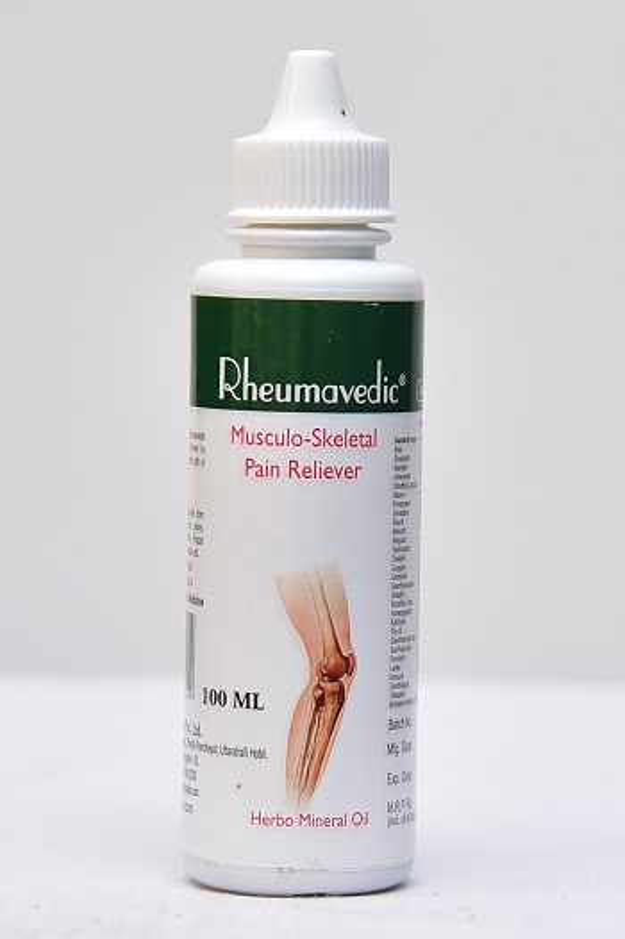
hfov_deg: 17.5
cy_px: 470
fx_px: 2034
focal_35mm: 78
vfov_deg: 26.0
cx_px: 312
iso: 1600
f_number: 4.5
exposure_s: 1/125
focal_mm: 78
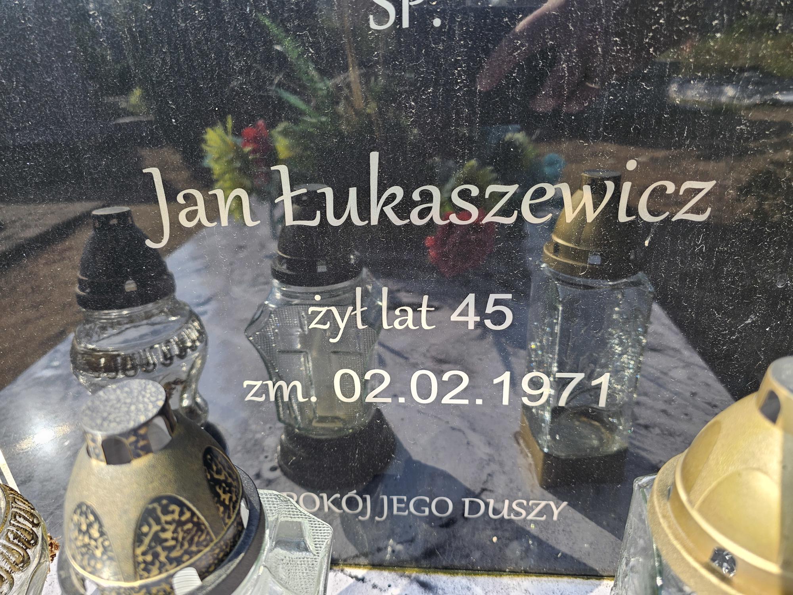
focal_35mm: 23
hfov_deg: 73.9
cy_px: 298
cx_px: 396
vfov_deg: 58.9
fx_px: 527
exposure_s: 1/143
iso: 10
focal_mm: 6.3
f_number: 1.7
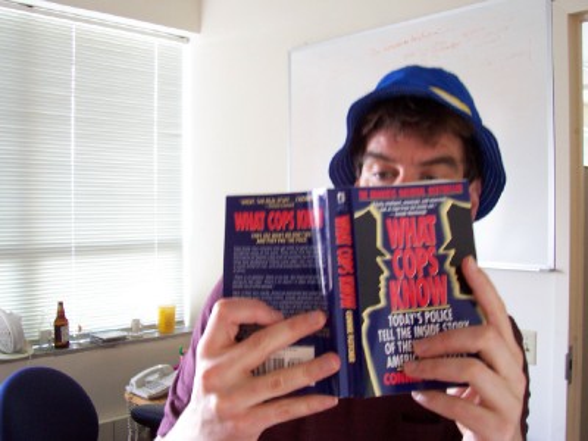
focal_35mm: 37
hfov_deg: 50.1
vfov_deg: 38.7
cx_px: 294
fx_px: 628
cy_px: 220
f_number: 2.8
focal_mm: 5.6
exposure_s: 1/8
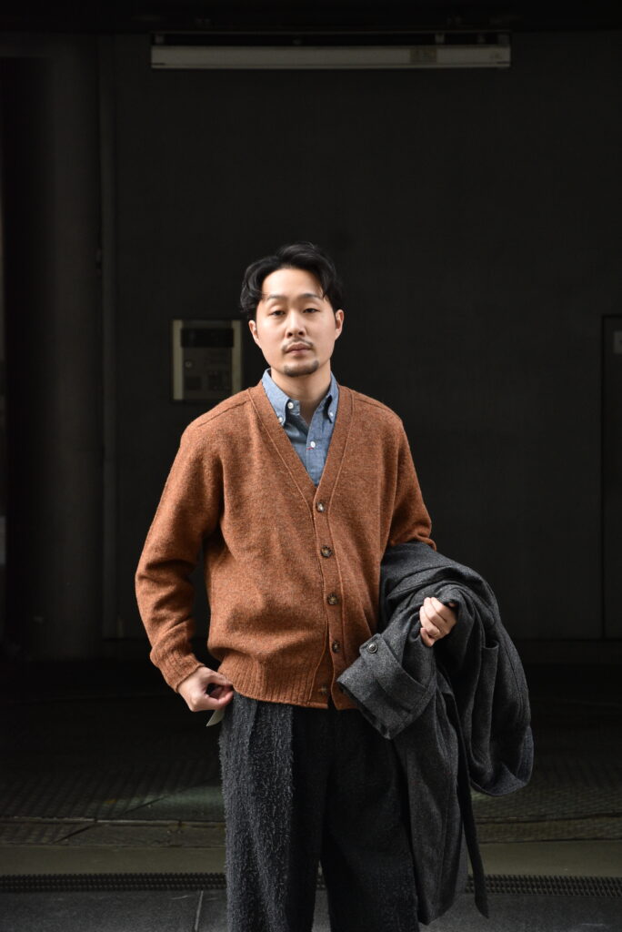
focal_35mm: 135
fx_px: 3494
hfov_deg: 10.2
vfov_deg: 15.2
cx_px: 311
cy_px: 466
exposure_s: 1/250
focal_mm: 90
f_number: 5.6
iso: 800
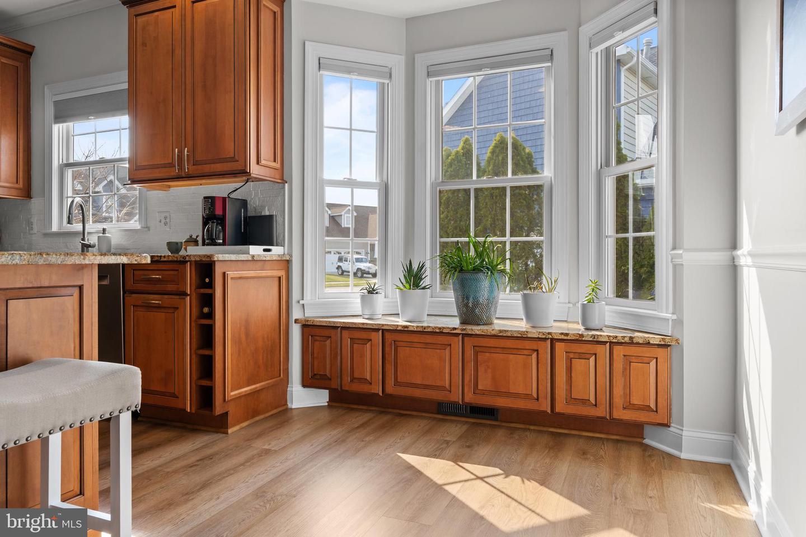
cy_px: 268
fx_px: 527
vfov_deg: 54.0
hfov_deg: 74.8
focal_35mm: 24
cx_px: 403
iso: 200
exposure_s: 1/6
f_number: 7.1
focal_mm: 15.7
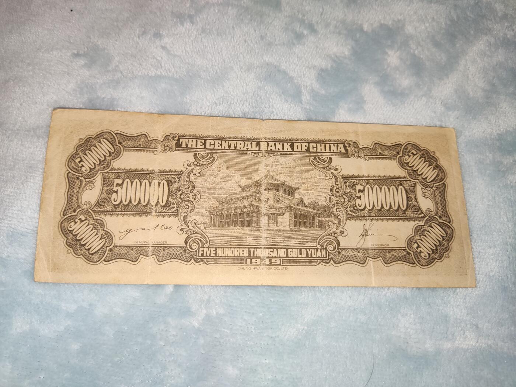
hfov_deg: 69.4
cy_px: 194
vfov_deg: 54.9
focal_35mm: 25
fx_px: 373
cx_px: 258
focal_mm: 4.71
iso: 213
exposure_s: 1/50
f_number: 1.79
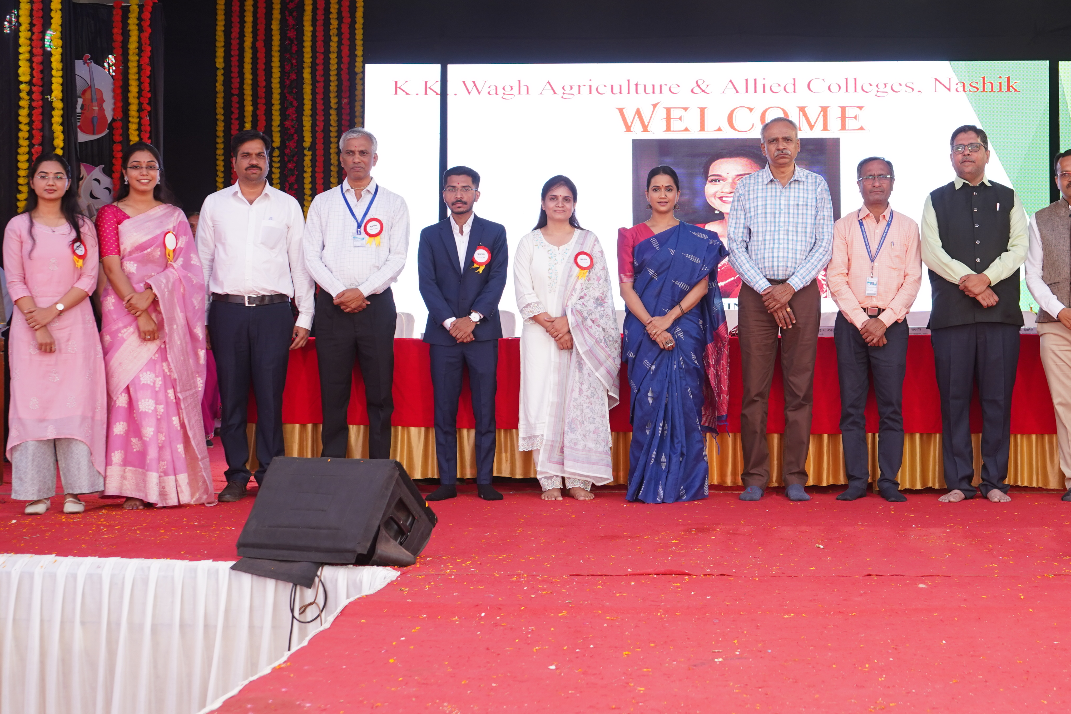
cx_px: 699
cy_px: 287
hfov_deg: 33.7
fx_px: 1755
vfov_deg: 23.0
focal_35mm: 59
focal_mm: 40
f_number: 5.6
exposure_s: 1/125
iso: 500
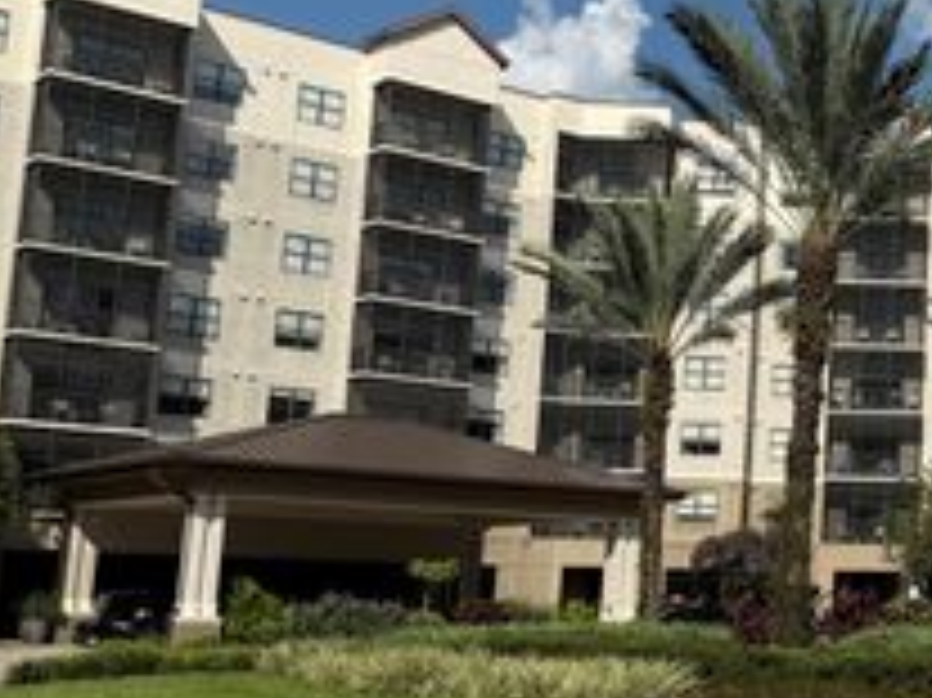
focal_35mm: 58
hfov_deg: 29.3
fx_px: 1561
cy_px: 354
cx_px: 1076
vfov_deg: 25.2
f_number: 1.78
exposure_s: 1/6711
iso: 80
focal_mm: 6.76
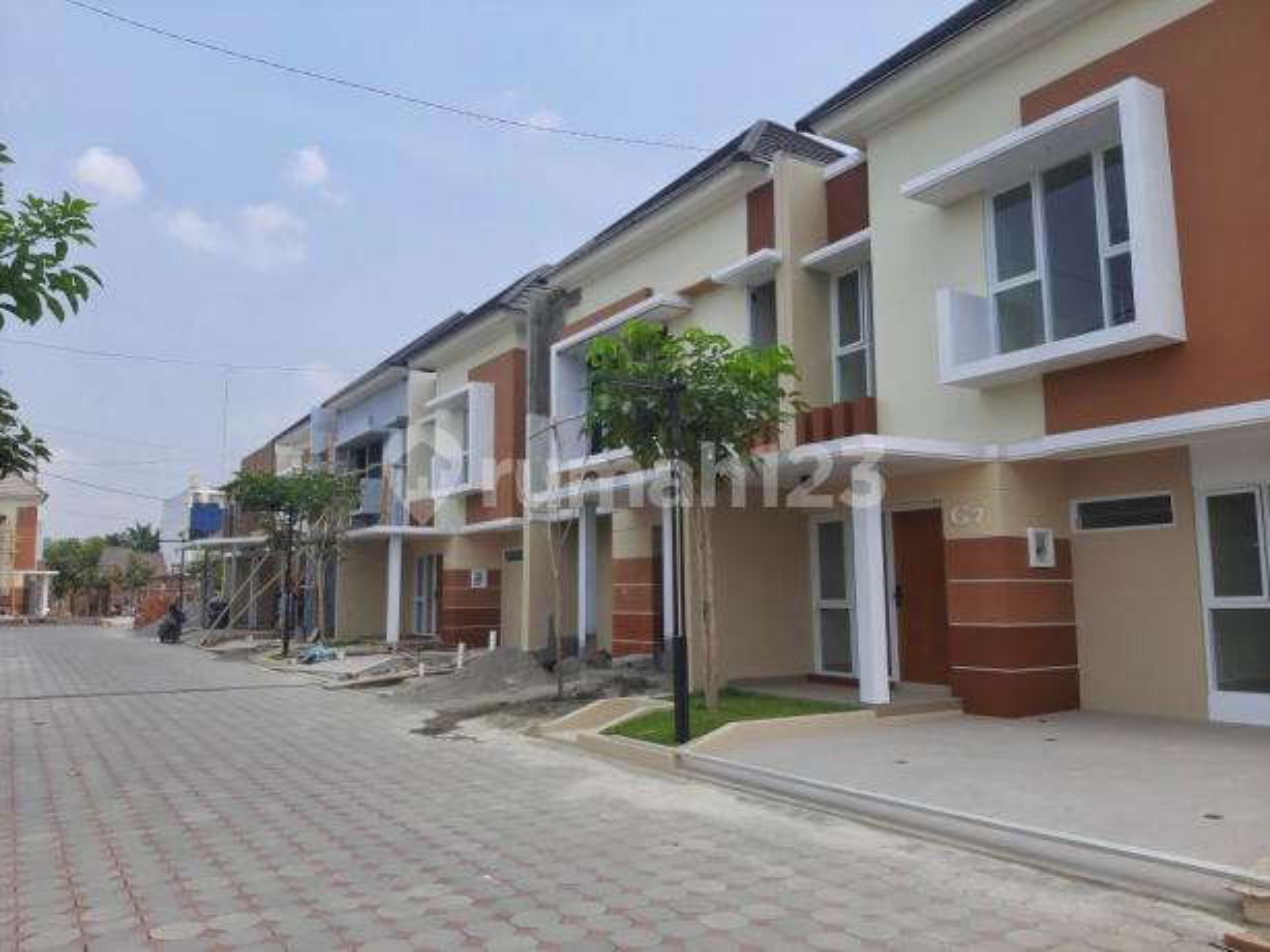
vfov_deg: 51.3
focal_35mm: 27
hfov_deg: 65.3
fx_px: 990
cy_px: 476
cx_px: 635
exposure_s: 1/1244
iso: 40
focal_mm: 3.93
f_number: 1.7
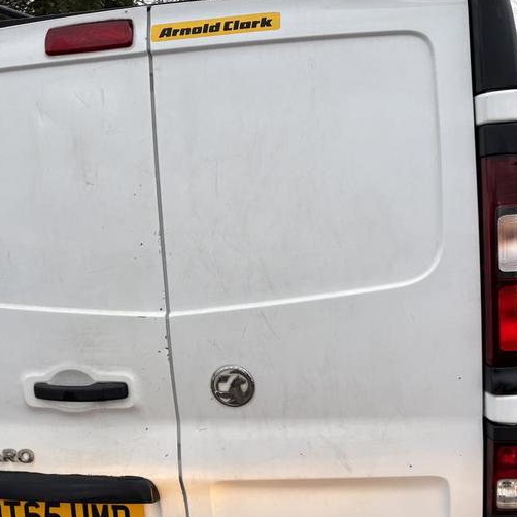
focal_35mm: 41
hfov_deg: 40.9
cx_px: 274
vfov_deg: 40.8
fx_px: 693
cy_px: 308
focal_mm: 5.96
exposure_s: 1/122
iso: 32
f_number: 1.6
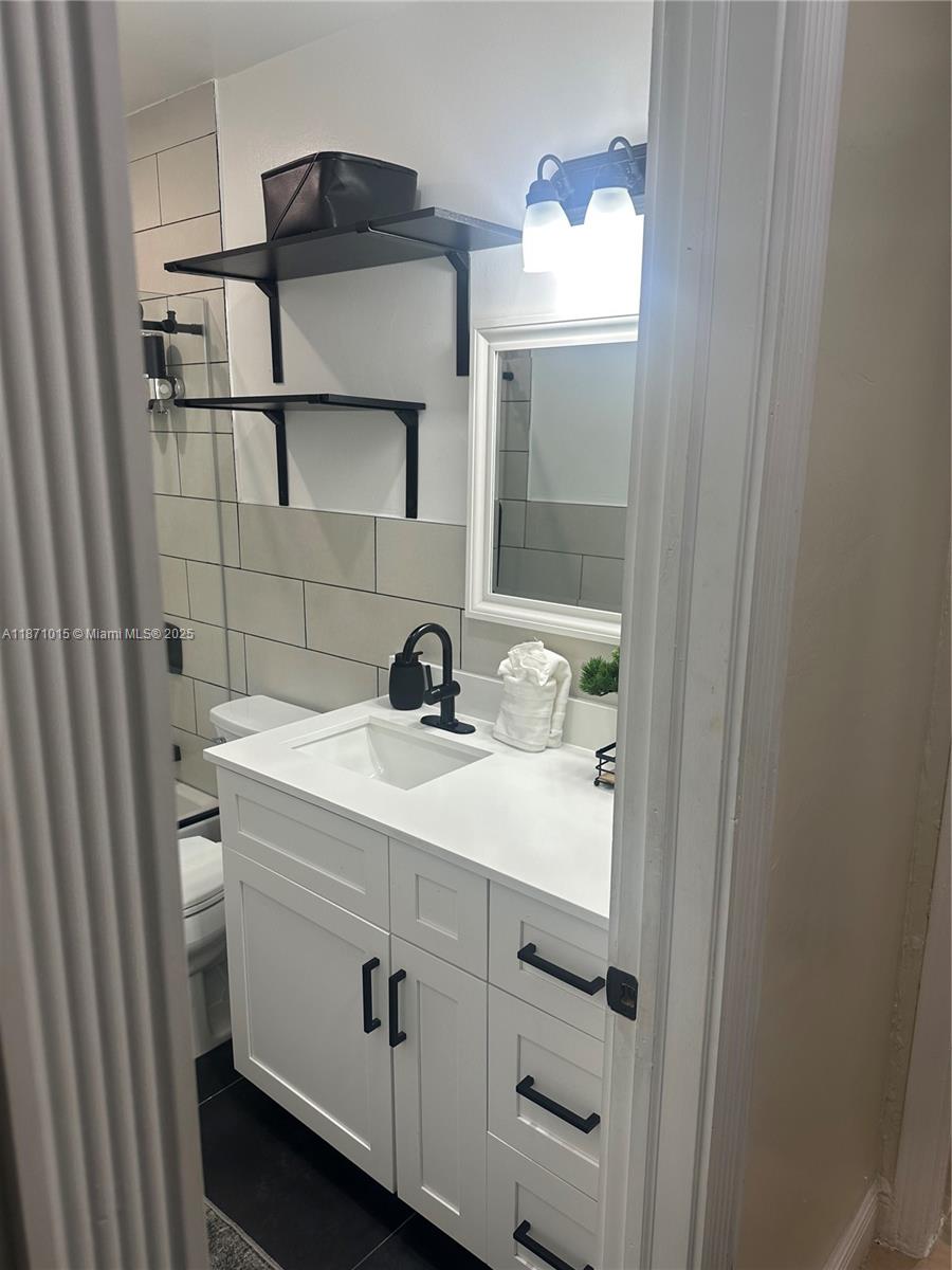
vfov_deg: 71.6
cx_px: 476
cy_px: 635
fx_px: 880
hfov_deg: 56.8
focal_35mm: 24
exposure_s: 1/120
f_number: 1.78
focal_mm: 6.86
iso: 80
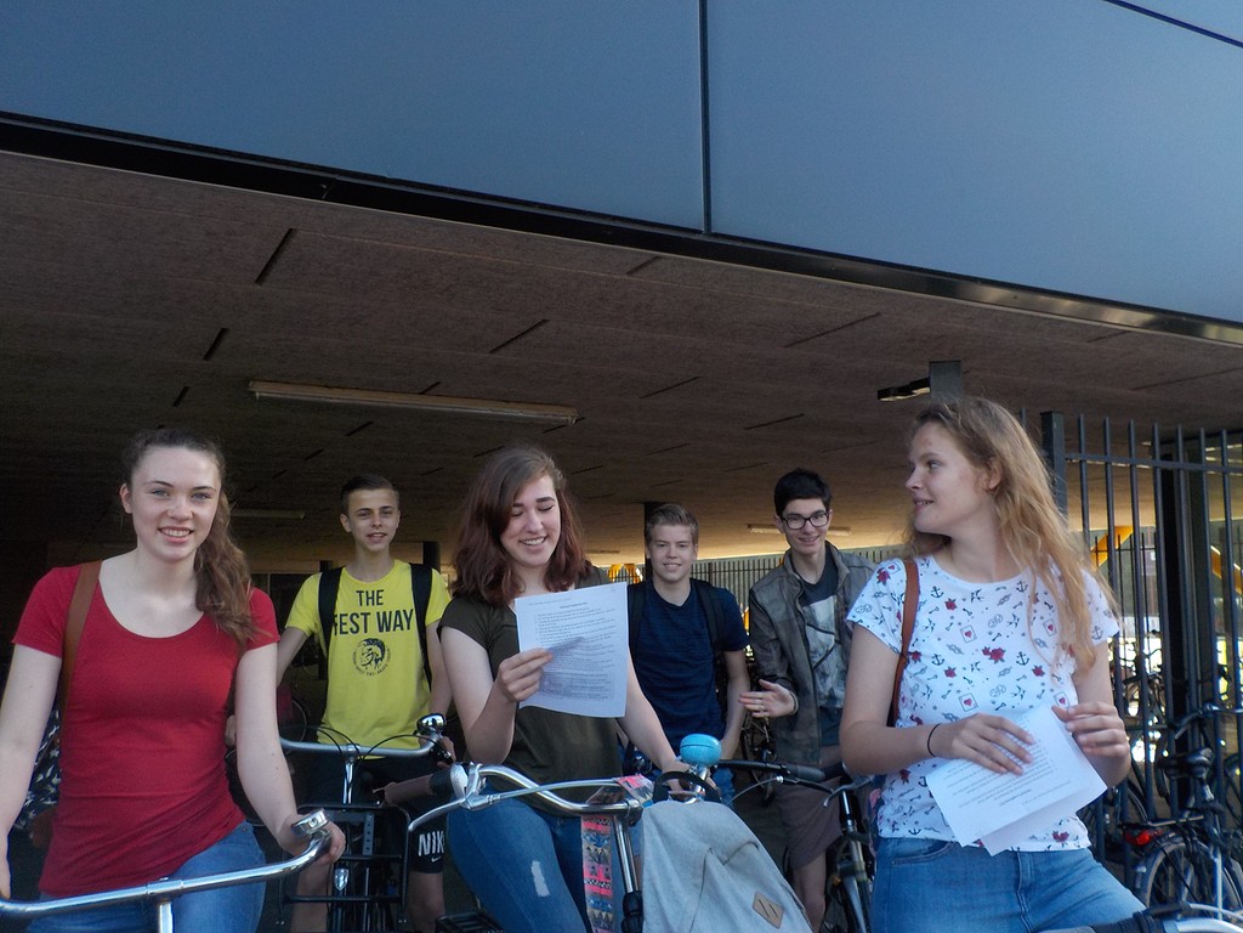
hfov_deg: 60.0
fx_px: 1077
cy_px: 466
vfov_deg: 46.8
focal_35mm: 30
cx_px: 622
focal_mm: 4.1
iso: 125
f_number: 3.3
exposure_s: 1/200
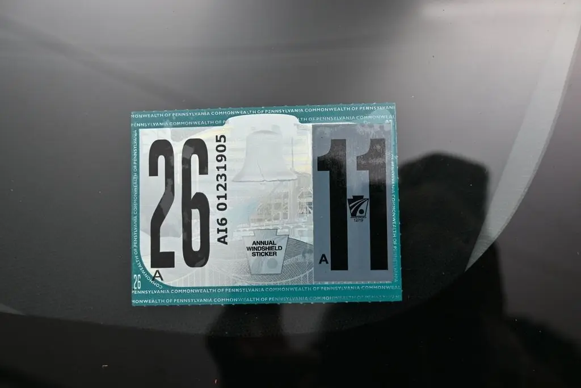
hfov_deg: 52.2
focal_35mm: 37
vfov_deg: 36.2
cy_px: 194
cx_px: 290
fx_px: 593
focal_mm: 24.5
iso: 200
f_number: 5
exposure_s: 1/250
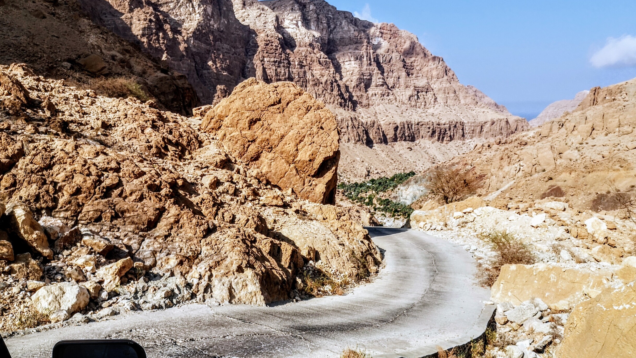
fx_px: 506
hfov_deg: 64.3
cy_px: 213
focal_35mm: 30
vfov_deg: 38.8
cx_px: 318
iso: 50
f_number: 1.8
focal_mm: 3.95
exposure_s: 1/3597
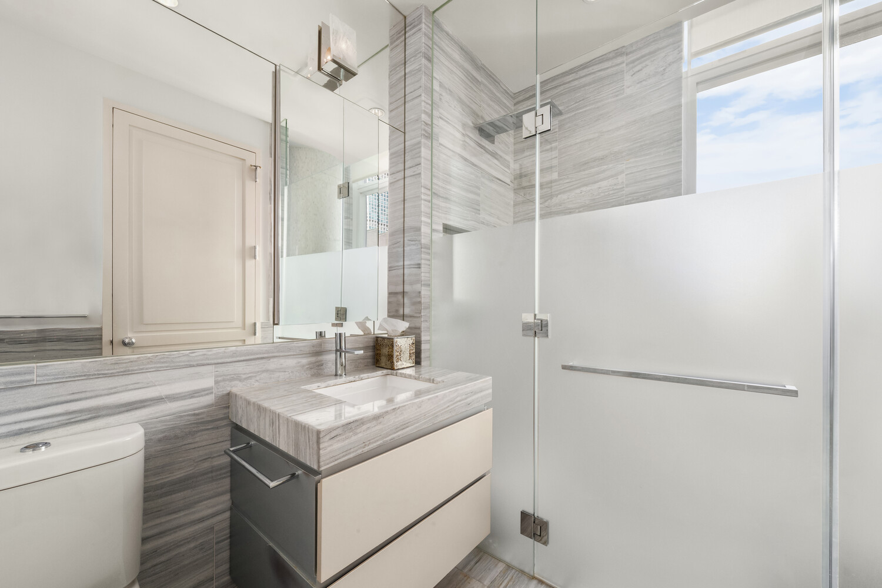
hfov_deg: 104.3
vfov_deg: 81.2
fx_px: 343
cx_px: 441
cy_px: 294
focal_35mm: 14
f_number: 20
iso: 800
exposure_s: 1/2
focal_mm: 14
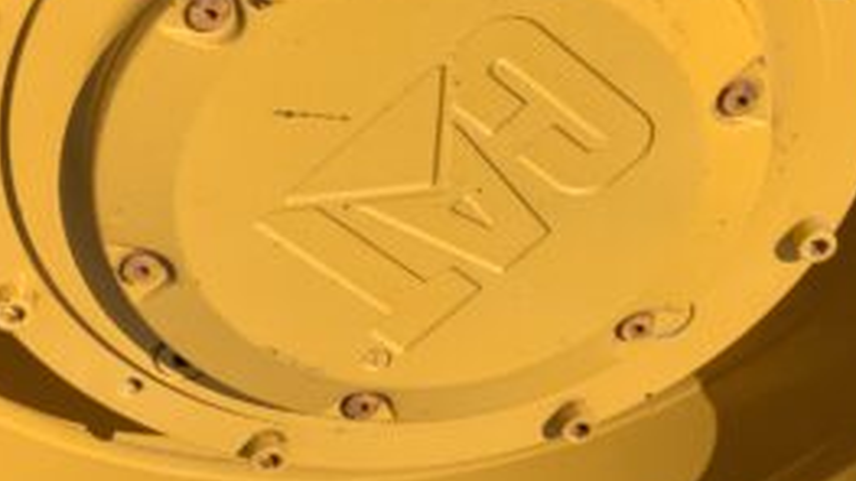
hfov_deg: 27.5
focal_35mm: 77
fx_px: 1748
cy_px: 3
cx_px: 482
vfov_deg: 15.4
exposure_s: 1/1912
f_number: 1.8
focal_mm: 3
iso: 16
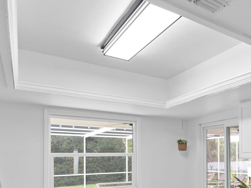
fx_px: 239
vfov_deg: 41.0
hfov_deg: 49.1
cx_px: 228
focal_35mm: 33
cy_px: 152
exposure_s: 1/1.67
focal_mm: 16
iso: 250
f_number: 9
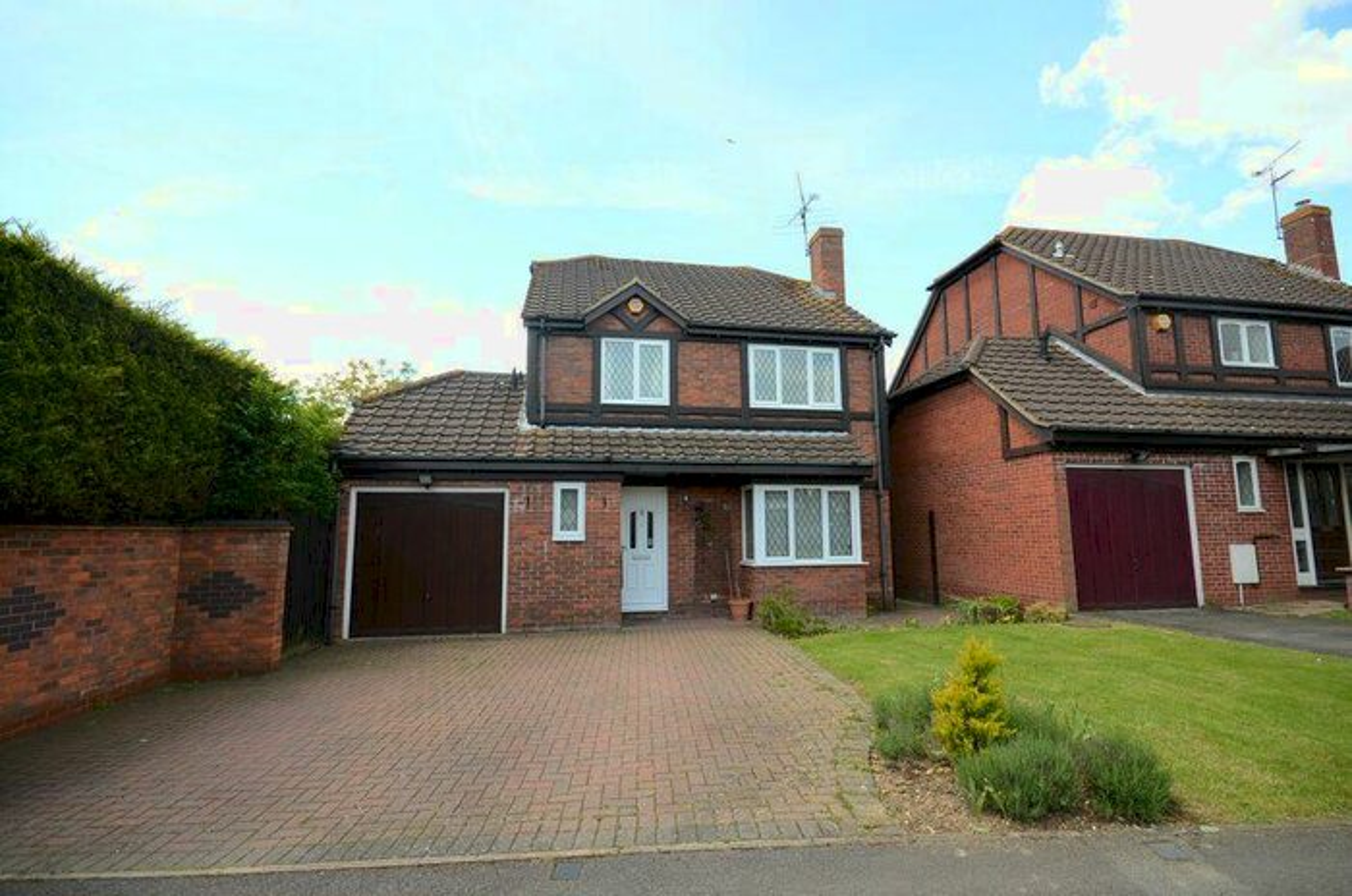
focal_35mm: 16
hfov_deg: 95.1
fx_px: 619
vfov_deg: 71.8
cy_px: 448
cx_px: 676
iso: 250
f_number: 7.1
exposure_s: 1/200
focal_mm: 11
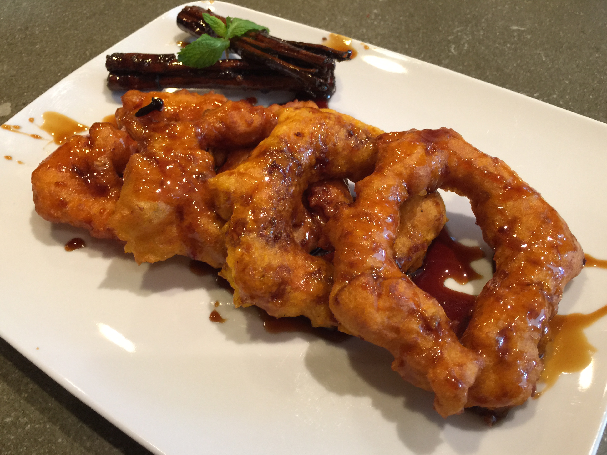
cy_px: 232
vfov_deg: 46.8
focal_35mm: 30
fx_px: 526
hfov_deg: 60.0
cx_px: 307
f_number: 2.2
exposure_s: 1/15
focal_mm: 4.15
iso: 64
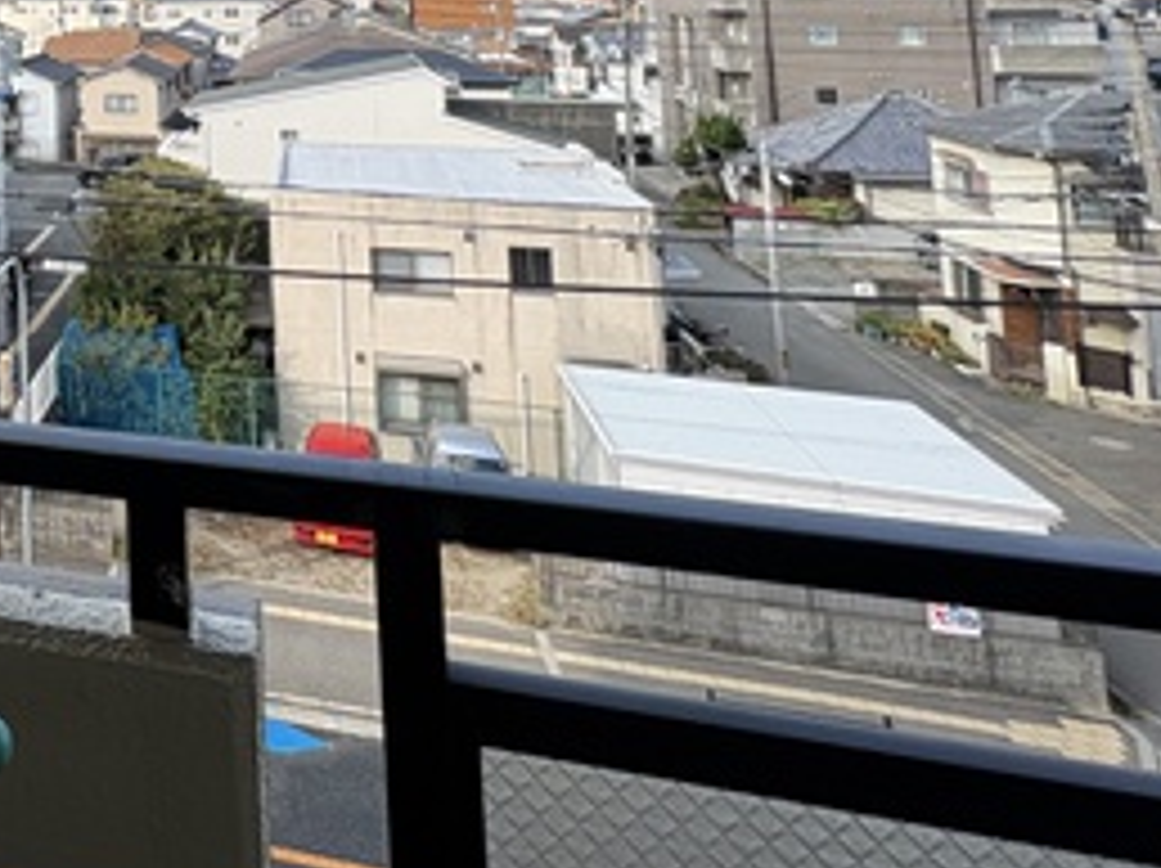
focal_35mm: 38
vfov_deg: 32.1
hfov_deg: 39.0
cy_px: -142
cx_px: -153
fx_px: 1273
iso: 40
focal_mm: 2.22
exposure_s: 1/505
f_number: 2.2
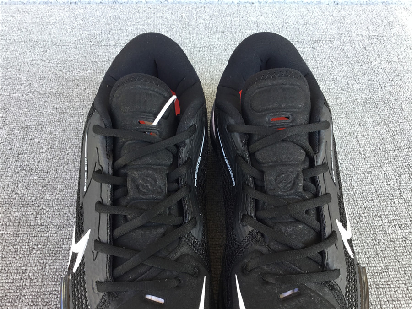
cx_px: 206
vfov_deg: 45.4
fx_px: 369
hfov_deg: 58.4
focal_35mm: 31
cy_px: 154
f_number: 2.4
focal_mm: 3.3
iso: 25
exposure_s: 1/50
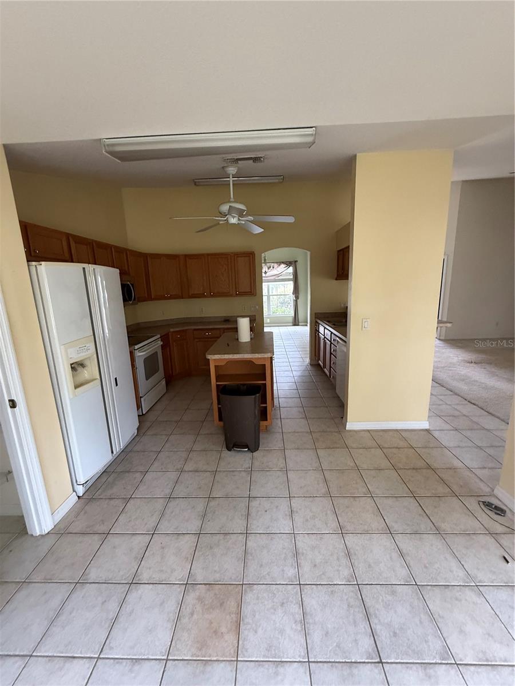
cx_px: 258
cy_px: 343
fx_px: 278
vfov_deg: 102.1
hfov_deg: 85.7
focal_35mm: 14
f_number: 2.2
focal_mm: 2.22
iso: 500
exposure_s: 1/60
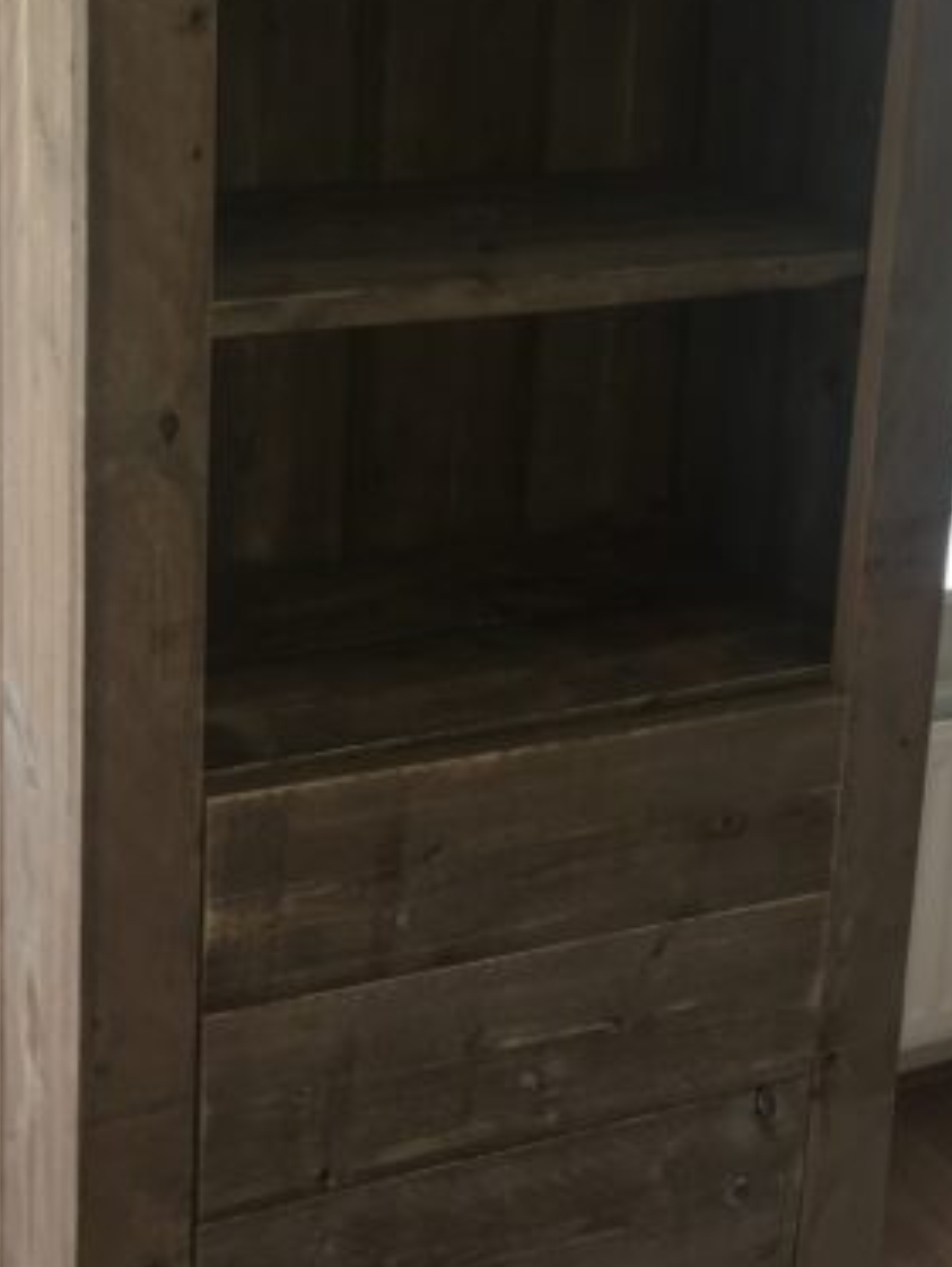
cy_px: 356
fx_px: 2271
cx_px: 437
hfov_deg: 23.7
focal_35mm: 62
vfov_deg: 30.8
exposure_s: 1/33
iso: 50
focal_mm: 4.15
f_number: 2.2
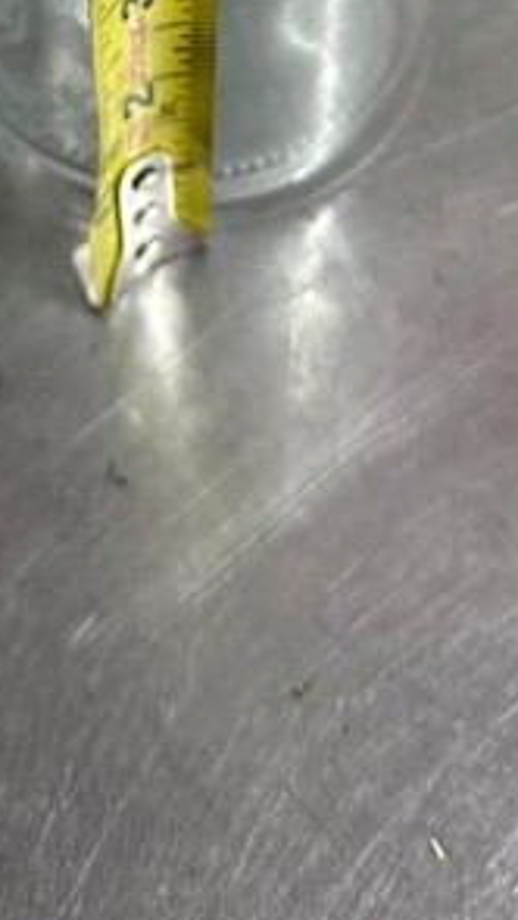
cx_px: 106
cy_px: -310
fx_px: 1758
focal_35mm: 72
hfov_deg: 16.6
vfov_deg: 25.0
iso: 200
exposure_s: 1/60
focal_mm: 6.86
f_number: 1.78
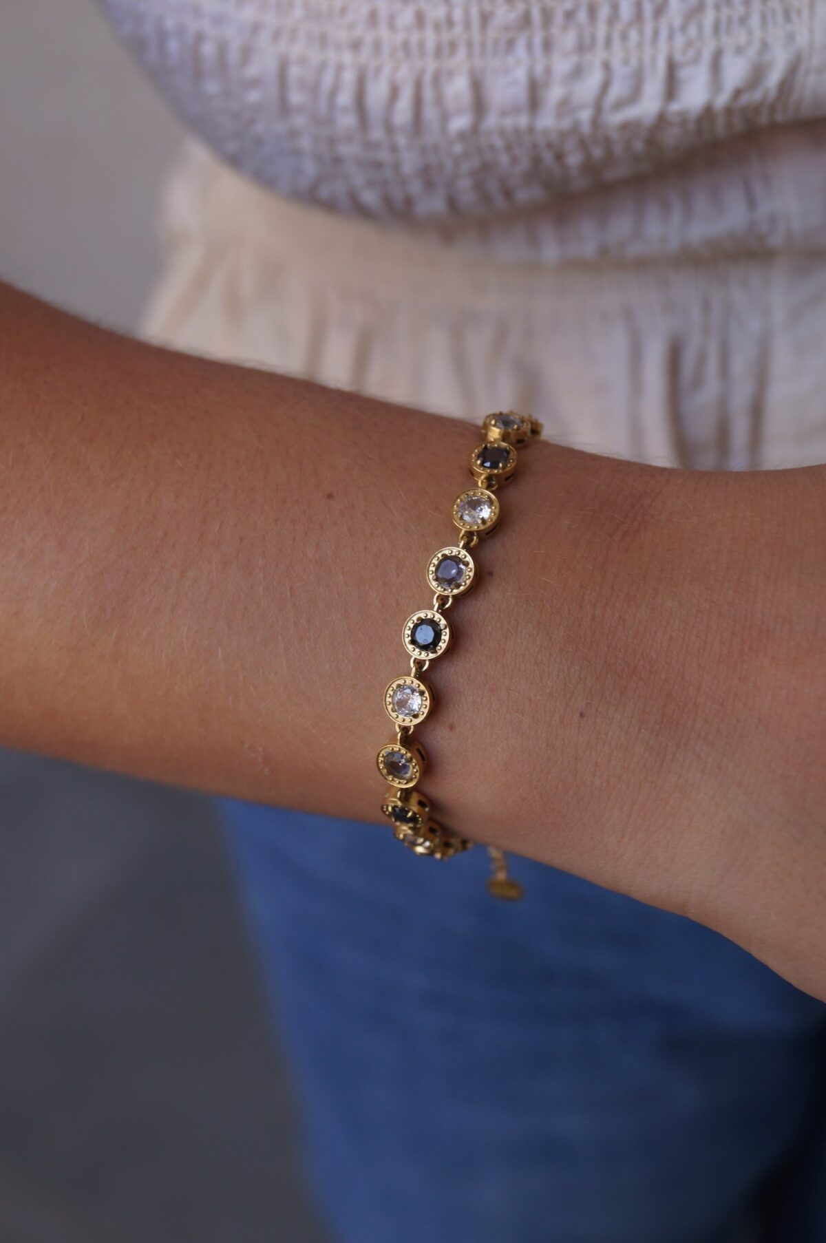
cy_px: 622
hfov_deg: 20.3
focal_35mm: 67
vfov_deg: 30.1
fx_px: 2311
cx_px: 413
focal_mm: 45
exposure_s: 1/160
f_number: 5.6
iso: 200
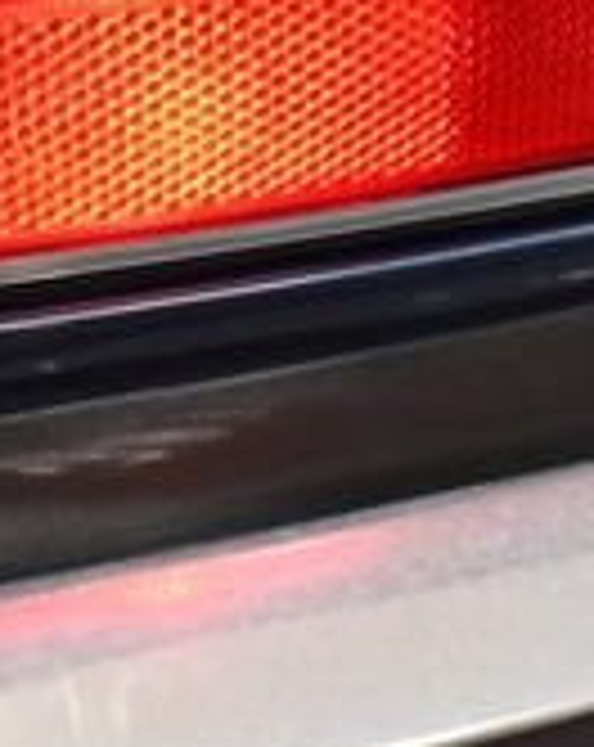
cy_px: -65
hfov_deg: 15.6
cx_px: 414
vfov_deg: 18.9
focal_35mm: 98
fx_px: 2162
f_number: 3.5
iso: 800
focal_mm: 18
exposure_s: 1/160
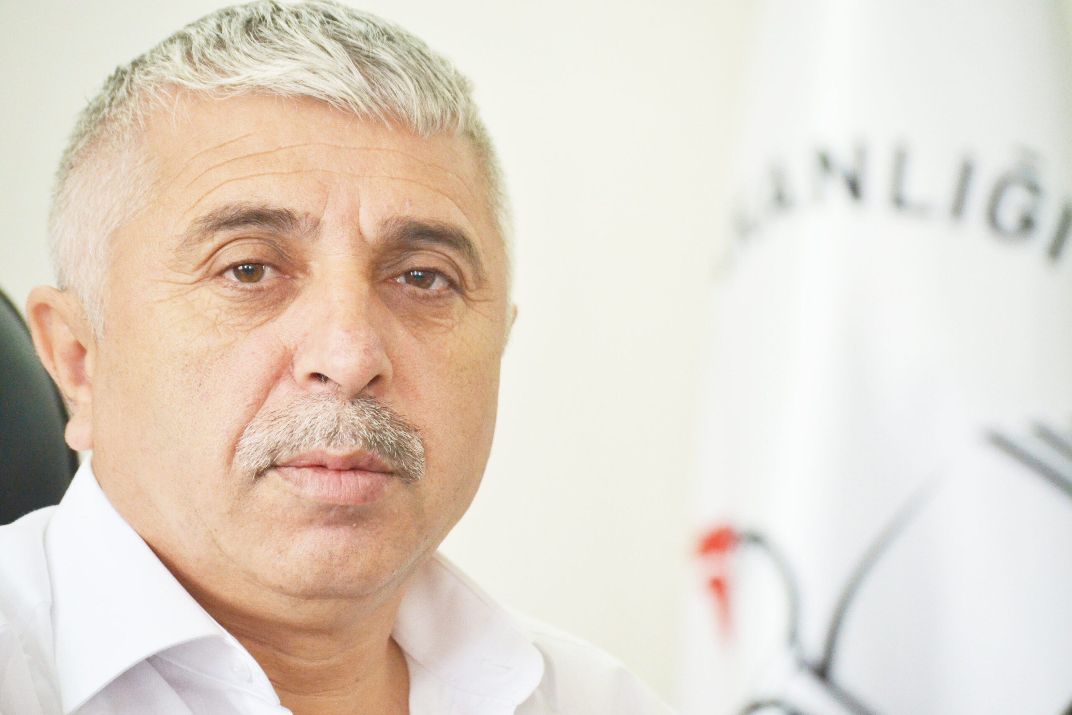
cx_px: 536
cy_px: 358
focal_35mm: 180
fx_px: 5360
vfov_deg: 7.6
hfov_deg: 11.4
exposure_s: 1/125
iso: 1400
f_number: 4.8
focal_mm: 120
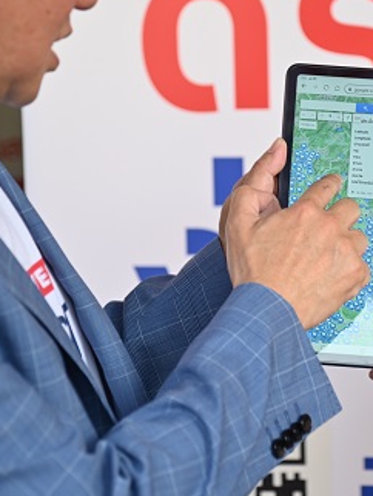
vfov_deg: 10.1
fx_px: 2798
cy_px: 256
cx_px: 301
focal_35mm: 195
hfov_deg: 7.6
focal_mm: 120
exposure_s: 1/200
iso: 360
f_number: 4
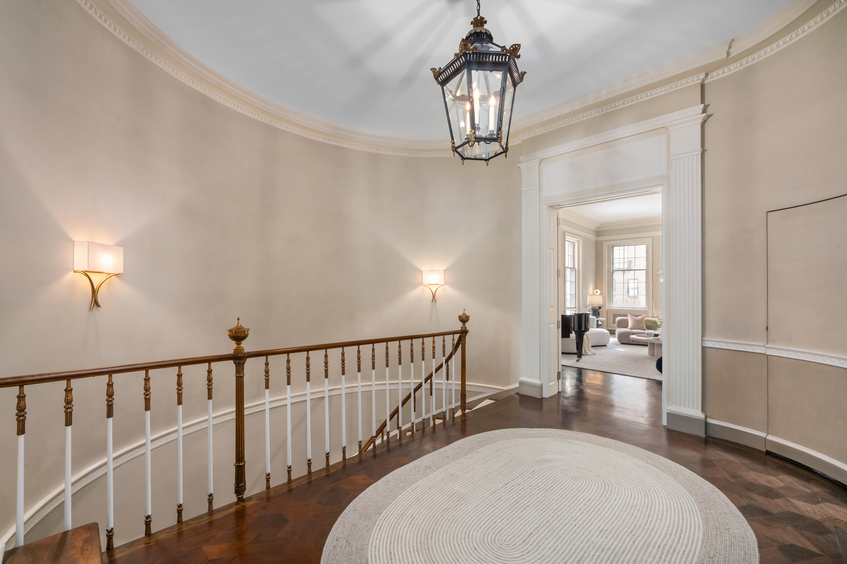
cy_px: 282
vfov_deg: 81.2
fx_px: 329
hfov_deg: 104.3
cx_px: 424
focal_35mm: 14
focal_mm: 14
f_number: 14
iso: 1000
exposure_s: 1.3
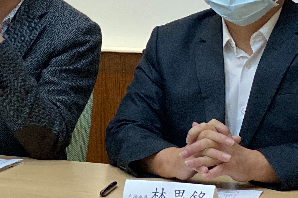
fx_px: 1200
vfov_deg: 9.3
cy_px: -77
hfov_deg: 13.7
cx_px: -81
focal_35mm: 145
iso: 250
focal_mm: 6
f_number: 2
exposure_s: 1/120
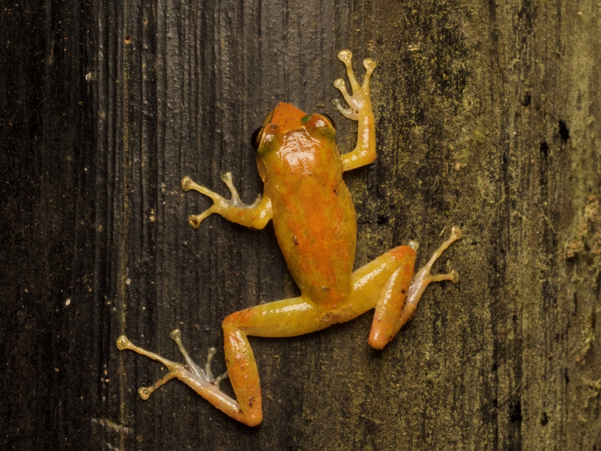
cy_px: 226
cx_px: 300
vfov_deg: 12.3
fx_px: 2083
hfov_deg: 16.4
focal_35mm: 120
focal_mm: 60
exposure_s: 1/60
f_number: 16
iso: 800
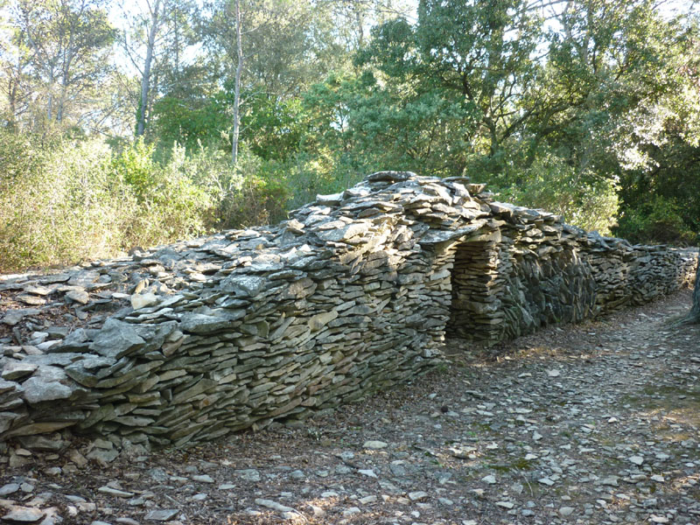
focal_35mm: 33
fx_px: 667
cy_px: 262
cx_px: 350
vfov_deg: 42.9
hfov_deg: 55.4
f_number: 2.8
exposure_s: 1/40
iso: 80
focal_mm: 5.5
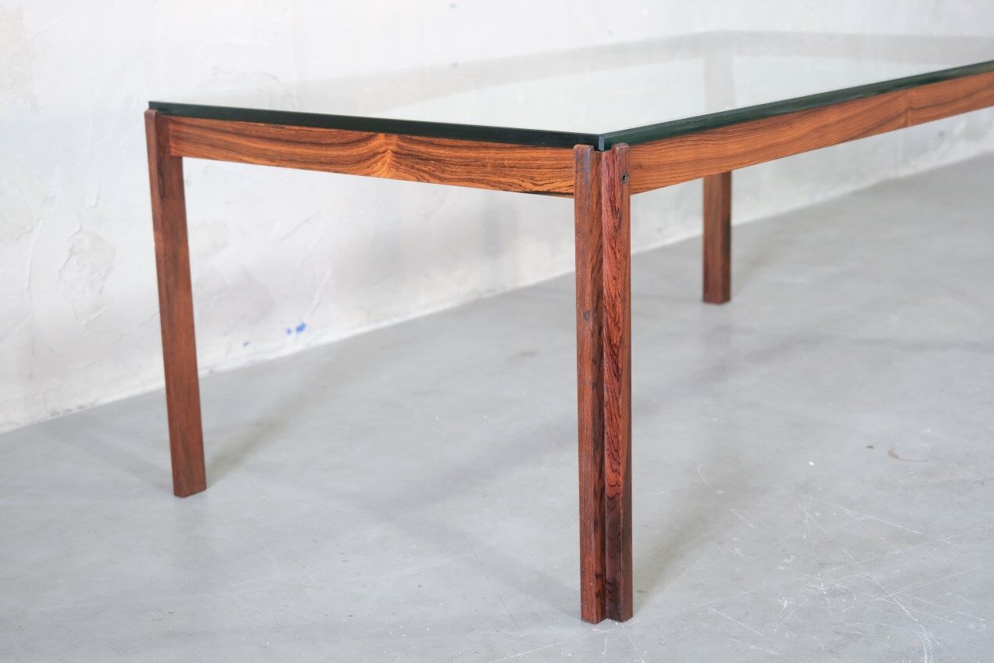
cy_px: 332
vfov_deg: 24.2
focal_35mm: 56
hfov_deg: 35.6
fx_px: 1546
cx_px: 497
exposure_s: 1/56
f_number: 4
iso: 4000
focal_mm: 37.6
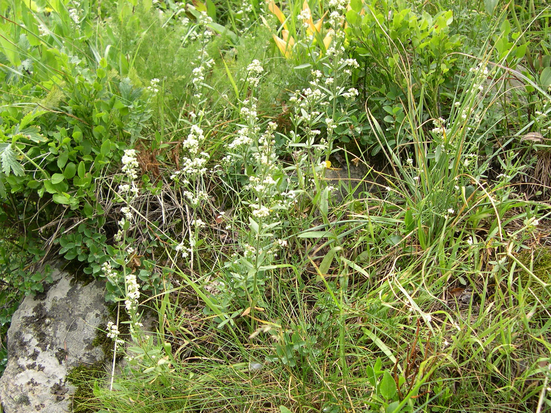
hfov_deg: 49.0
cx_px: 276
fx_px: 605
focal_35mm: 38
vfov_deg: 37.7
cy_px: 206
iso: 100
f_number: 2.8
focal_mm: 8
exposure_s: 1/223
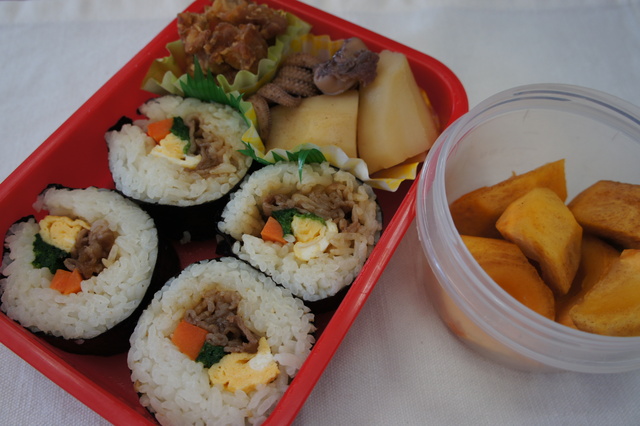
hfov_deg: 62.0
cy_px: 213
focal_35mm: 30
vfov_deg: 43.6
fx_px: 533
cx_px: 320
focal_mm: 20
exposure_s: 1/60
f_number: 5.6
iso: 200
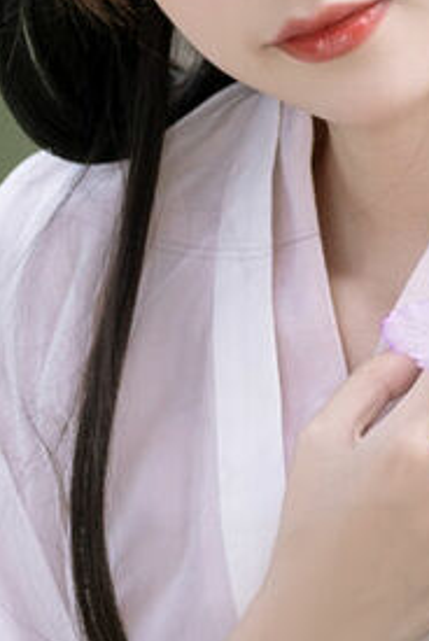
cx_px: 438
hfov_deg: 2.1
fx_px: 11731
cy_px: 220
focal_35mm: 658
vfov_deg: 3.1
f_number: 2.8
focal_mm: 115
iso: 160
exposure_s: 1/640
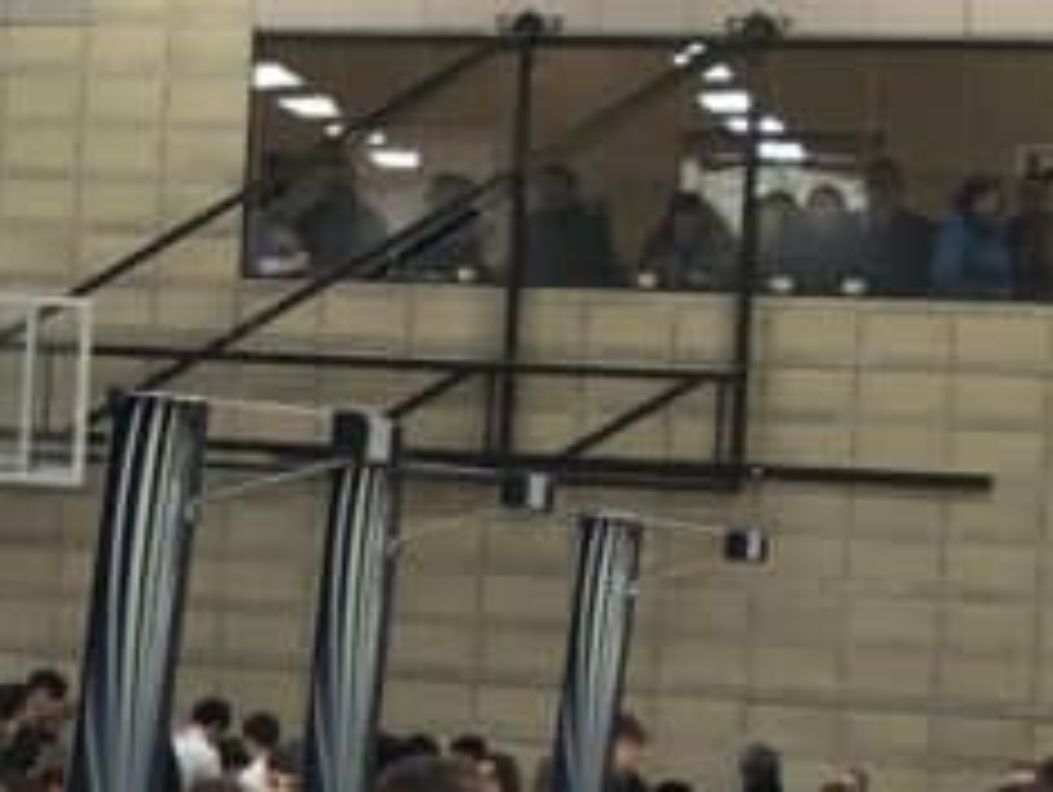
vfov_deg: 8.6
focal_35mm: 172
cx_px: -1593
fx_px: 5238
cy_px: 414
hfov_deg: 9.9
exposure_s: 1/33
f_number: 1.8
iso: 32
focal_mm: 3.99
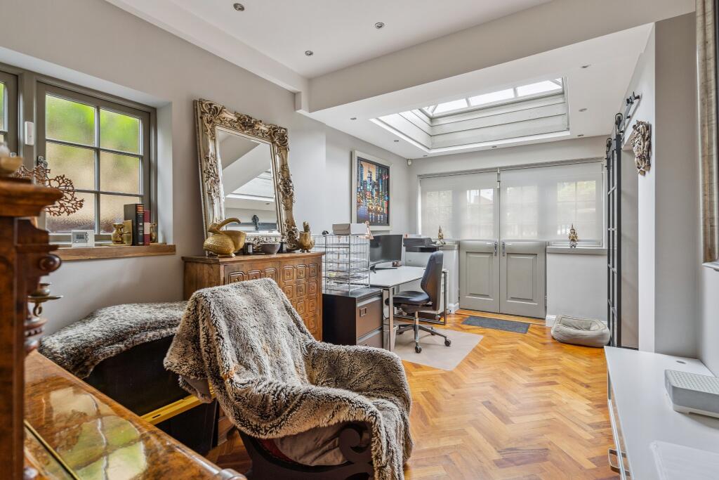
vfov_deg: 73.8
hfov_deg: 96.7
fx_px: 320
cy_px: 240
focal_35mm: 16
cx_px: 360
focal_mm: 16
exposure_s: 1/10
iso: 640
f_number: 5.6
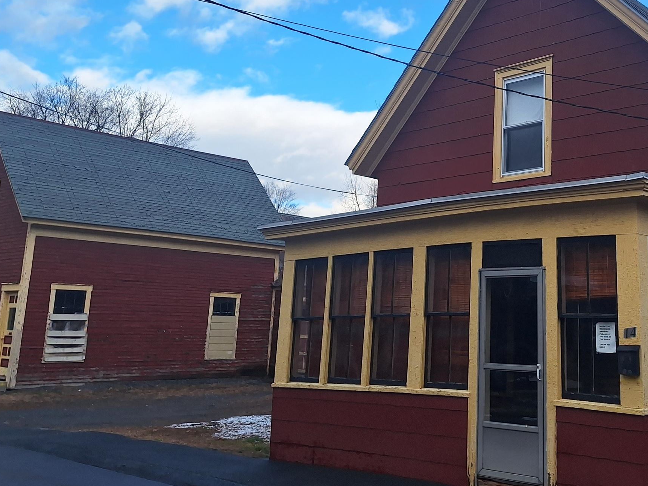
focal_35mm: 41
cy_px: 178
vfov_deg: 34.9
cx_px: 470
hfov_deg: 44.5
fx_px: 767
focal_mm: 5.54
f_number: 1.8
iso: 40
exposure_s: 1/1681
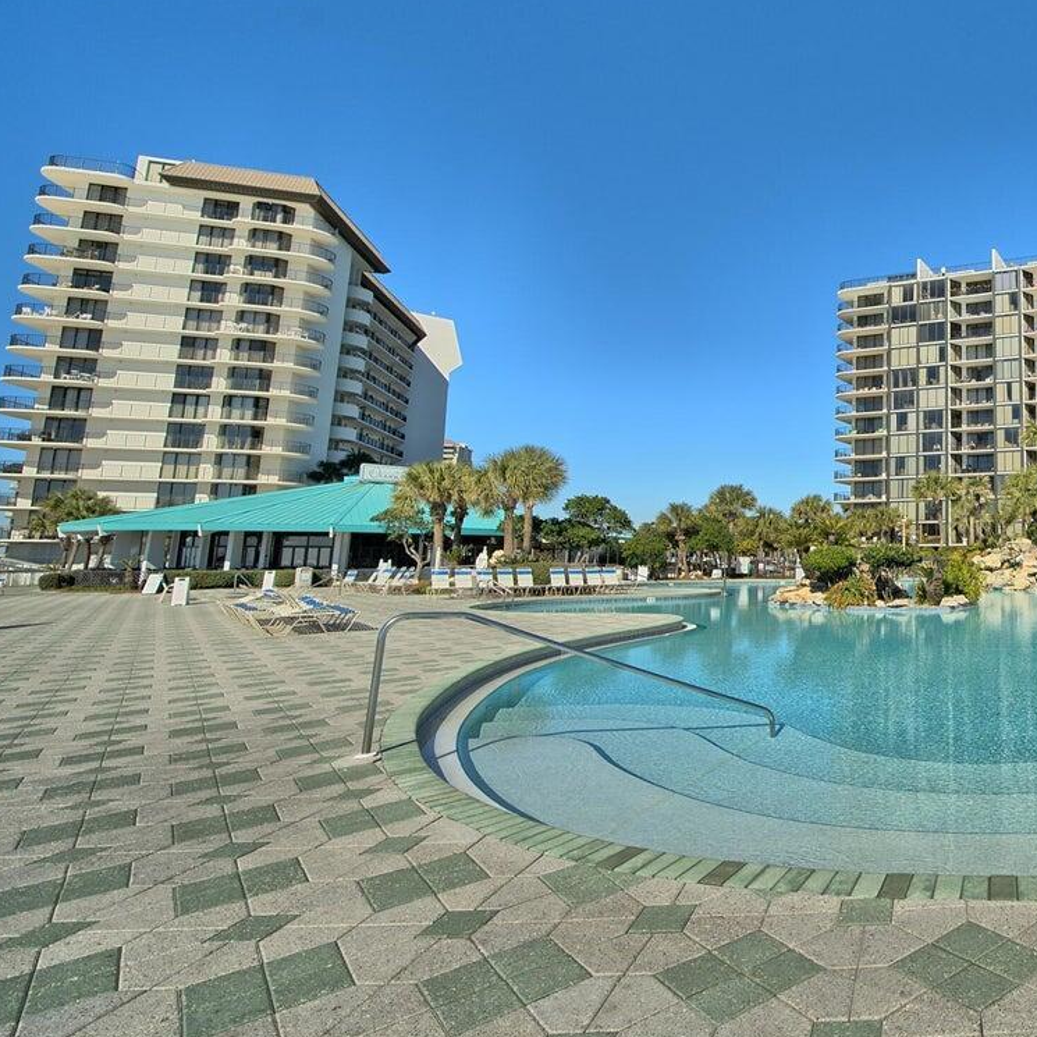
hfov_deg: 59.5
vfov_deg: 71.8
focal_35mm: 21
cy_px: 452
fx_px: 712
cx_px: 963
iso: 100
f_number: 8
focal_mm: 12
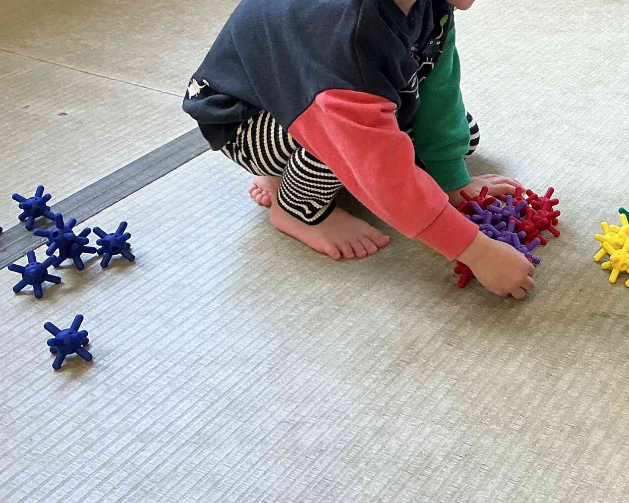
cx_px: 602
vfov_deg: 26.4
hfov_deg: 31.0
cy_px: 140
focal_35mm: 57
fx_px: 1061
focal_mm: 3
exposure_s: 1/60
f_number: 1.8
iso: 50
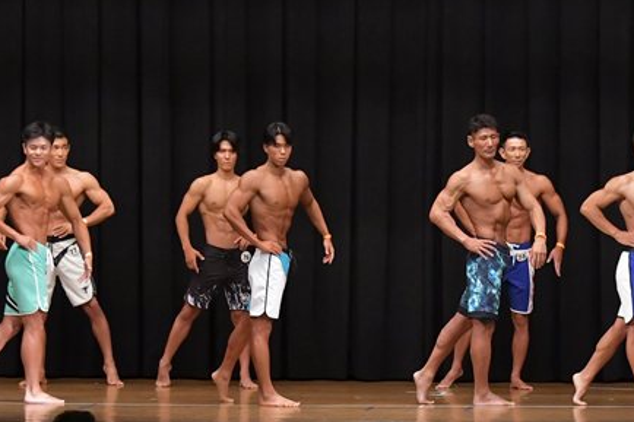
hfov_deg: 11.3
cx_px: 373
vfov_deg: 7.5
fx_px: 3204
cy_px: 289
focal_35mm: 182
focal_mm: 68
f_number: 5.6
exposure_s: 1/400
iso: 6400
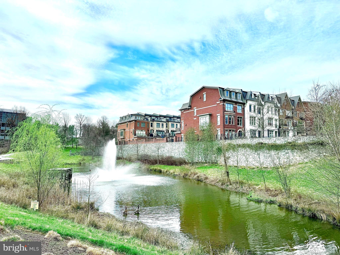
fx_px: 236
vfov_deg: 56.8
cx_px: 170
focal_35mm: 24
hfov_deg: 71.6
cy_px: 128
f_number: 1.78
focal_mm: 6.86
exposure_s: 1/10417
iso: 80
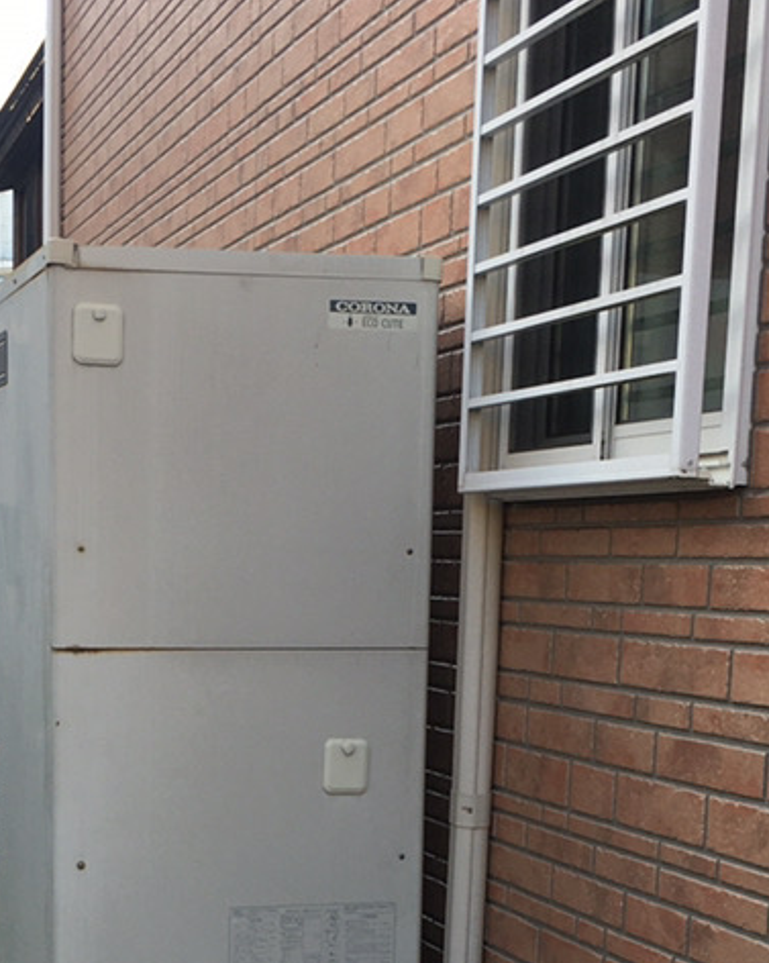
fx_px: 2050
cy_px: 896
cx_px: 257
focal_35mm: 72
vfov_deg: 25.5
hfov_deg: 21.2
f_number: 2.2
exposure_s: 1/167
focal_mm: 4.15
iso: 25
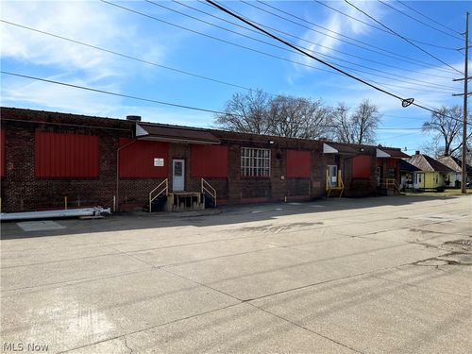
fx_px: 355
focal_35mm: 26
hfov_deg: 67.3
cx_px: 236
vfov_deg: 53.1
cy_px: 177
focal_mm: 5.1
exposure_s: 1/5556
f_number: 1.6
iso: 50
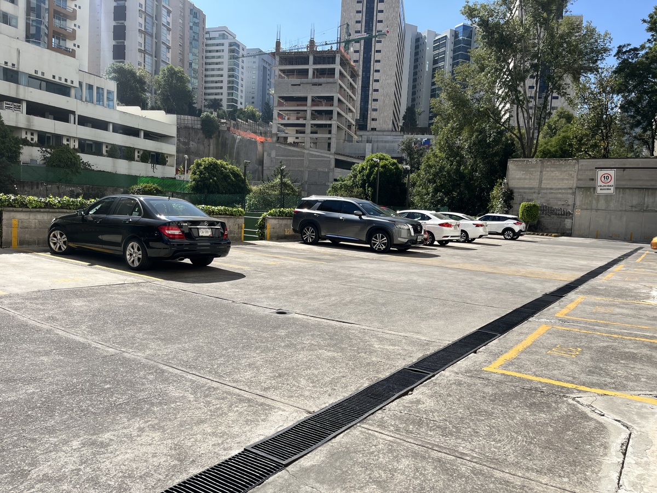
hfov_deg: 67.3
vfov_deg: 53.1
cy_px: 246
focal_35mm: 26
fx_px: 493
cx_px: 328
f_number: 1.6
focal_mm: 5.1
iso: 50
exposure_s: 1/3215
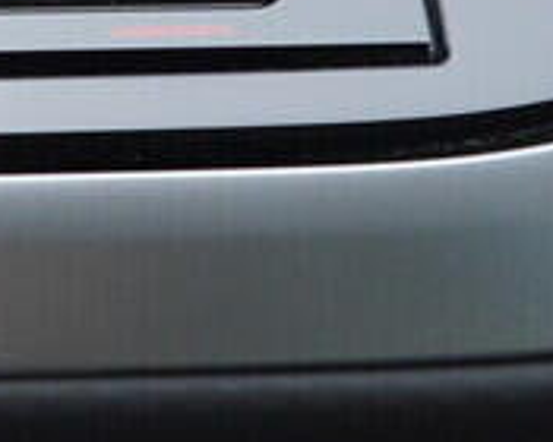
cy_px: -614
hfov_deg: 9.0
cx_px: -698
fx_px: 3241
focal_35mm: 198
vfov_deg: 7.3
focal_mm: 24
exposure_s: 1/50
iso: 125
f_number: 3.2
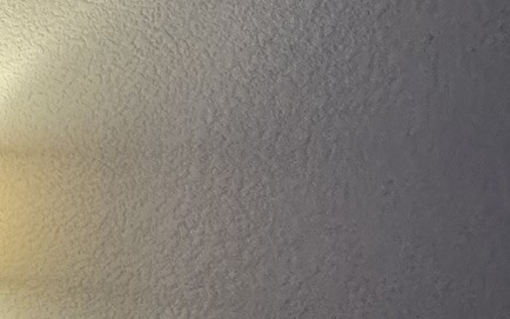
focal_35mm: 70
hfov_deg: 22.6
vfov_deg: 16.9
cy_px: 470
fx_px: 973
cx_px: -301
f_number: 2.2
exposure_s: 1/60
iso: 800
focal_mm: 2.22
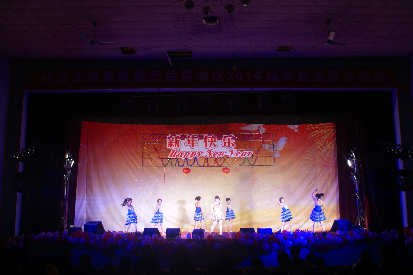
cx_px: 206
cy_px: 138
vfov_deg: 36.9
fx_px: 413
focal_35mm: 36
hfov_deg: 53.1
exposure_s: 1/40
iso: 160
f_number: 4.5
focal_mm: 24
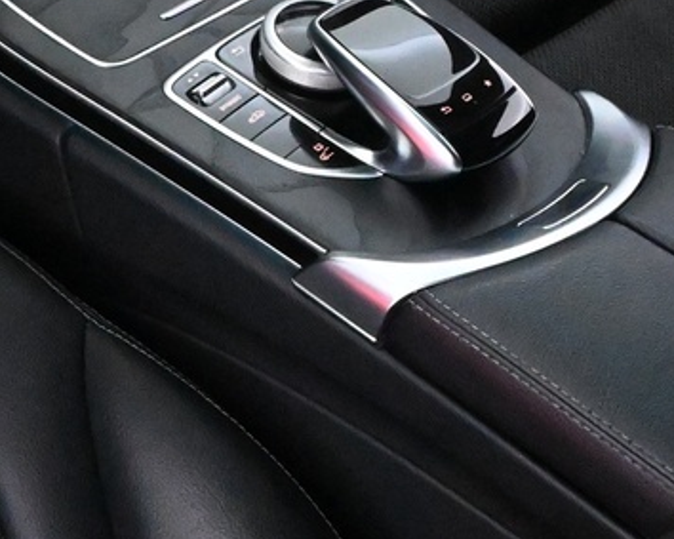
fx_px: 2313
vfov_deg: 13.0
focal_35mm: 116
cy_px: -67
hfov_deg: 16.3
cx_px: 17
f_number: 7.1
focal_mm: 18
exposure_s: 1/30
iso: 10000
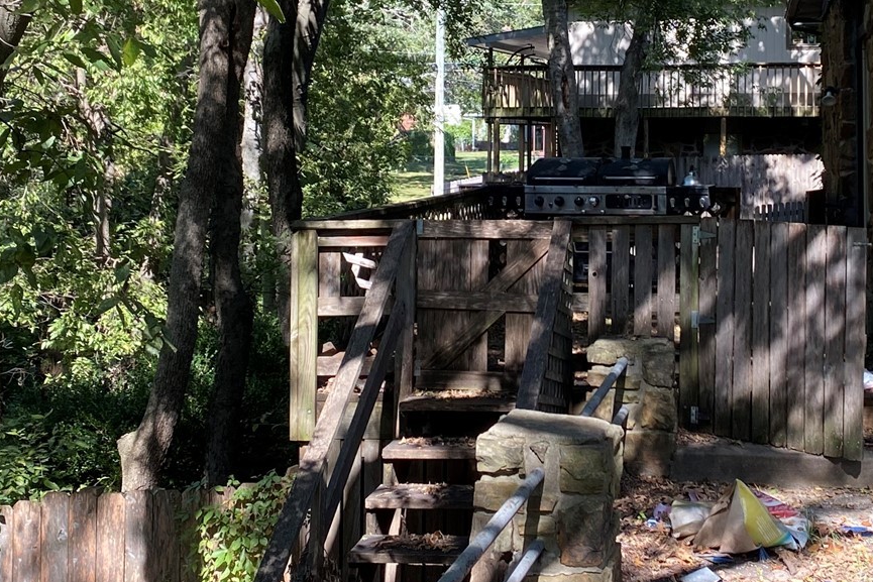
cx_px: 571
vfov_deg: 22.4
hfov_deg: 33.1
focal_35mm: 60
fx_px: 1455
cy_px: 128
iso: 32
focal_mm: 4.25
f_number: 1.8
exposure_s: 1/302
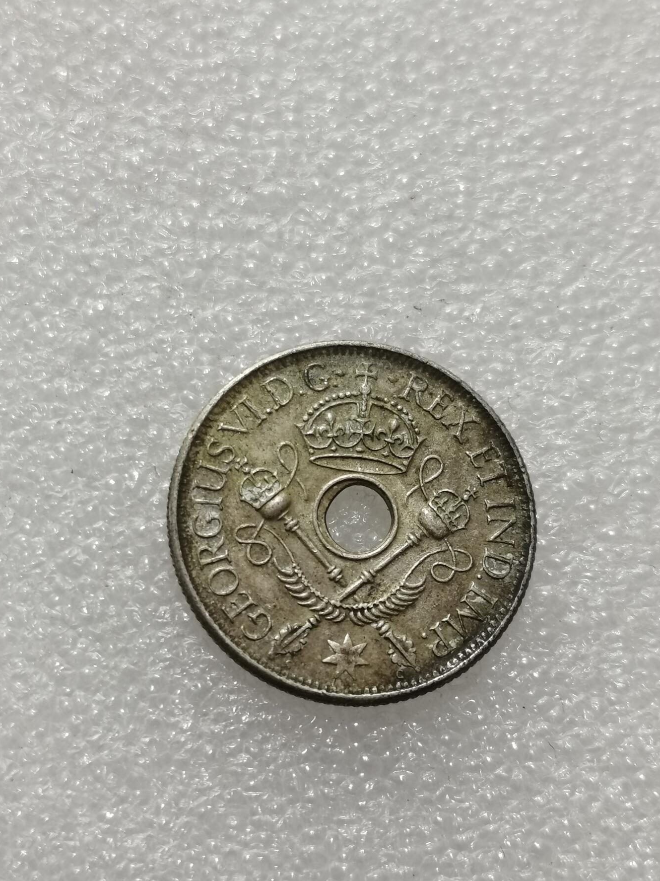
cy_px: 435
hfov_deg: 21.3
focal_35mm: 69
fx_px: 1755
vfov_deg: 28.2
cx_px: 330
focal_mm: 5.58
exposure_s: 1/100
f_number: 1.8
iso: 64
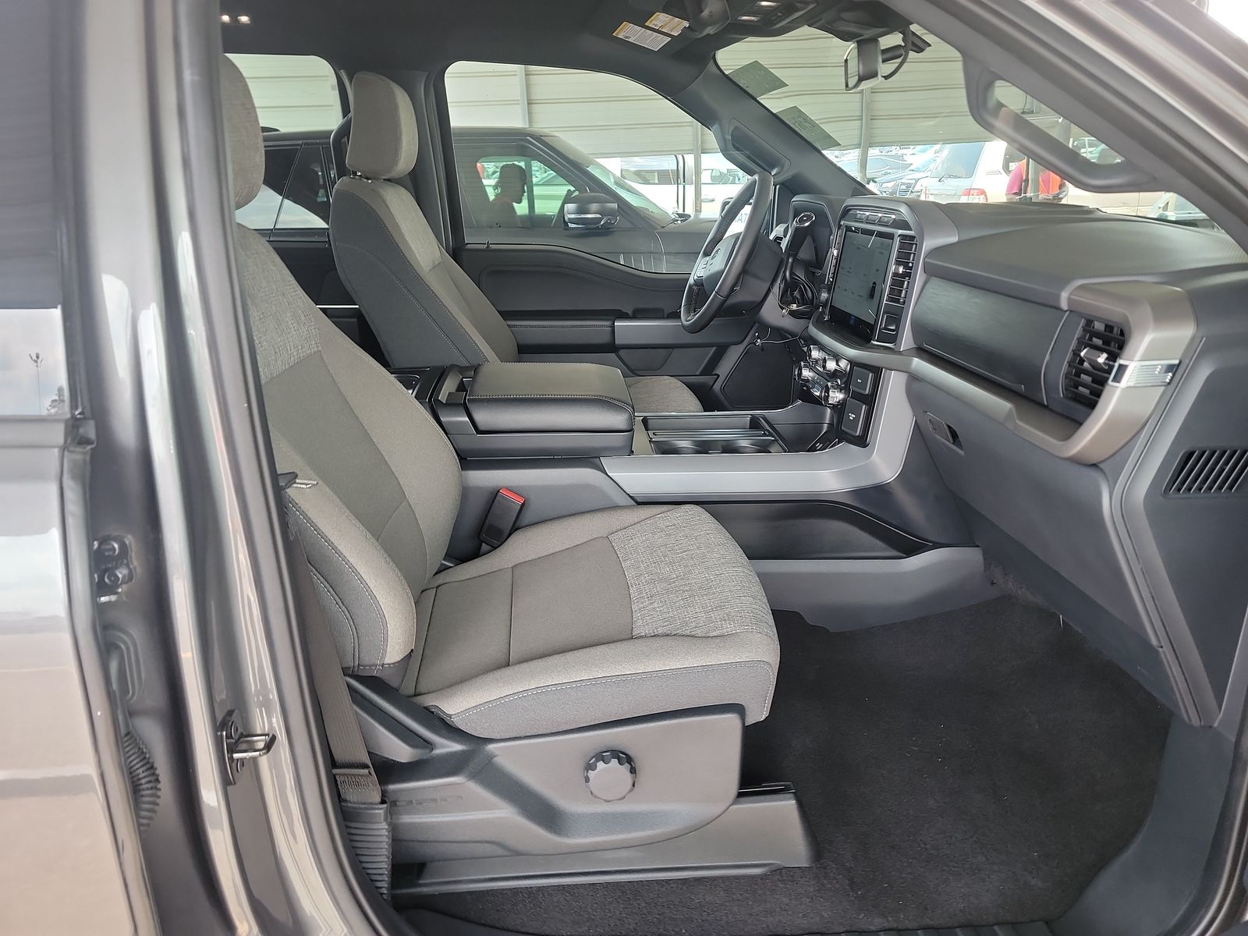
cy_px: 468
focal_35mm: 24
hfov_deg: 71.6
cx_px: 624
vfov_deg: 56.8
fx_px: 865
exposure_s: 1/59
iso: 178
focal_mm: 6.7
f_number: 1.8
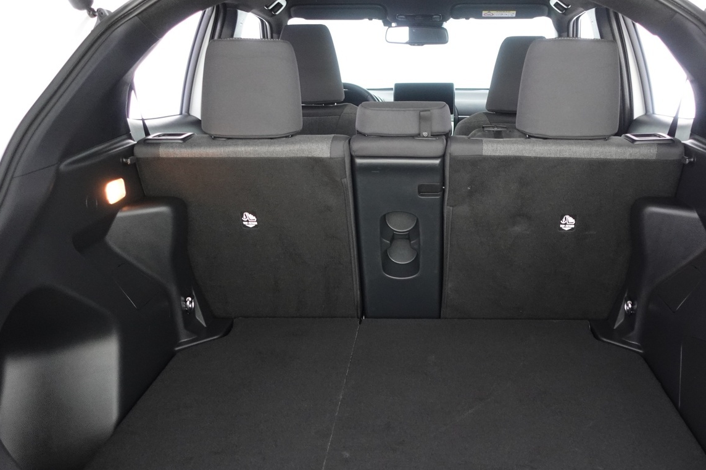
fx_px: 667
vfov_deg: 38.6
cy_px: 294
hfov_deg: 55.5
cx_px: 413
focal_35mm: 34
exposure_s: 1/25
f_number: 1.8
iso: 800
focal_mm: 9.4
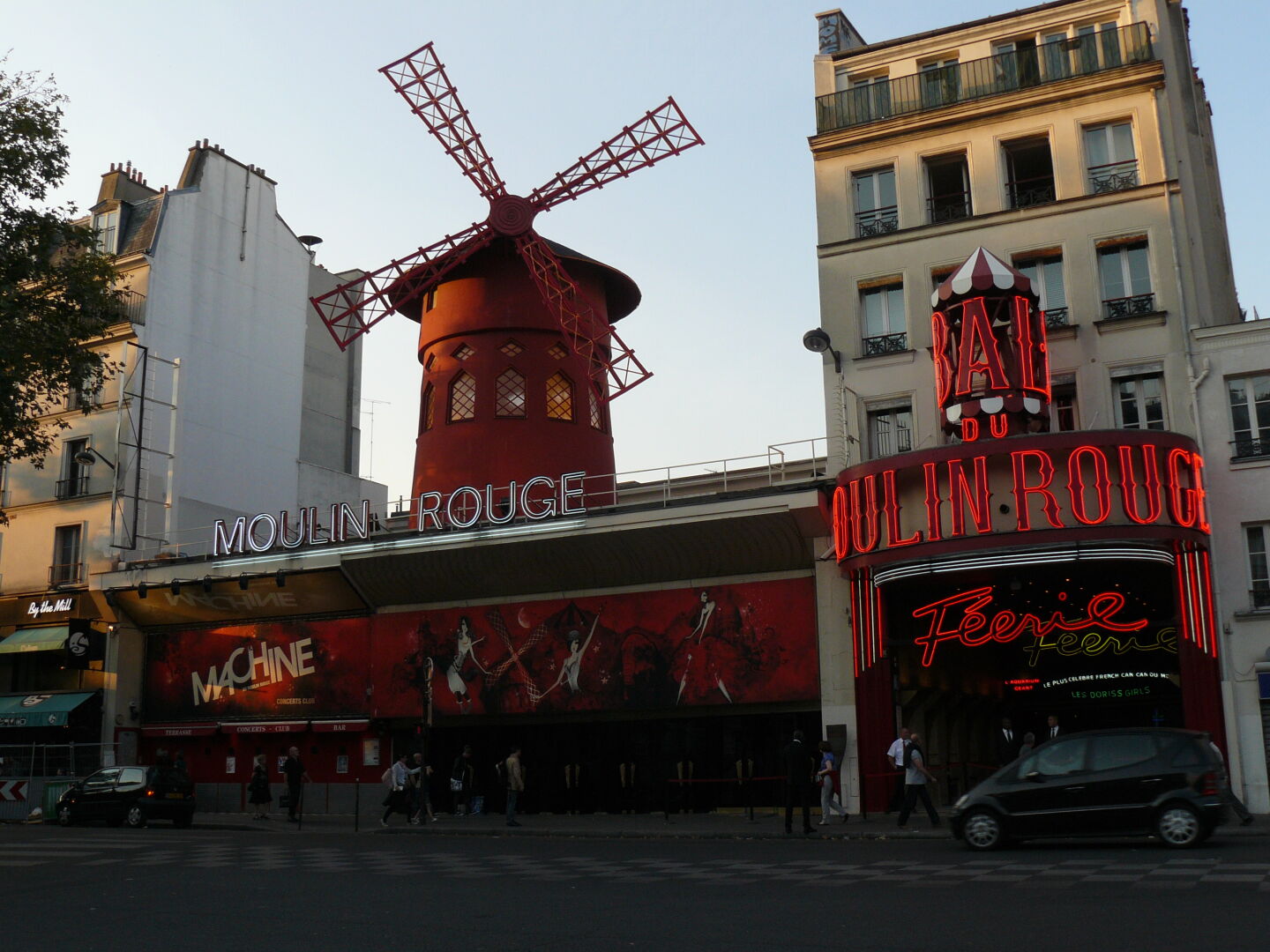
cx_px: 635
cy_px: 476
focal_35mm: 36
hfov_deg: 51.4
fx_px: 1321
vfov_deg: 39.7
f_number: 5
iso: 100
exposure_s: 1/125
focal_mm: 6
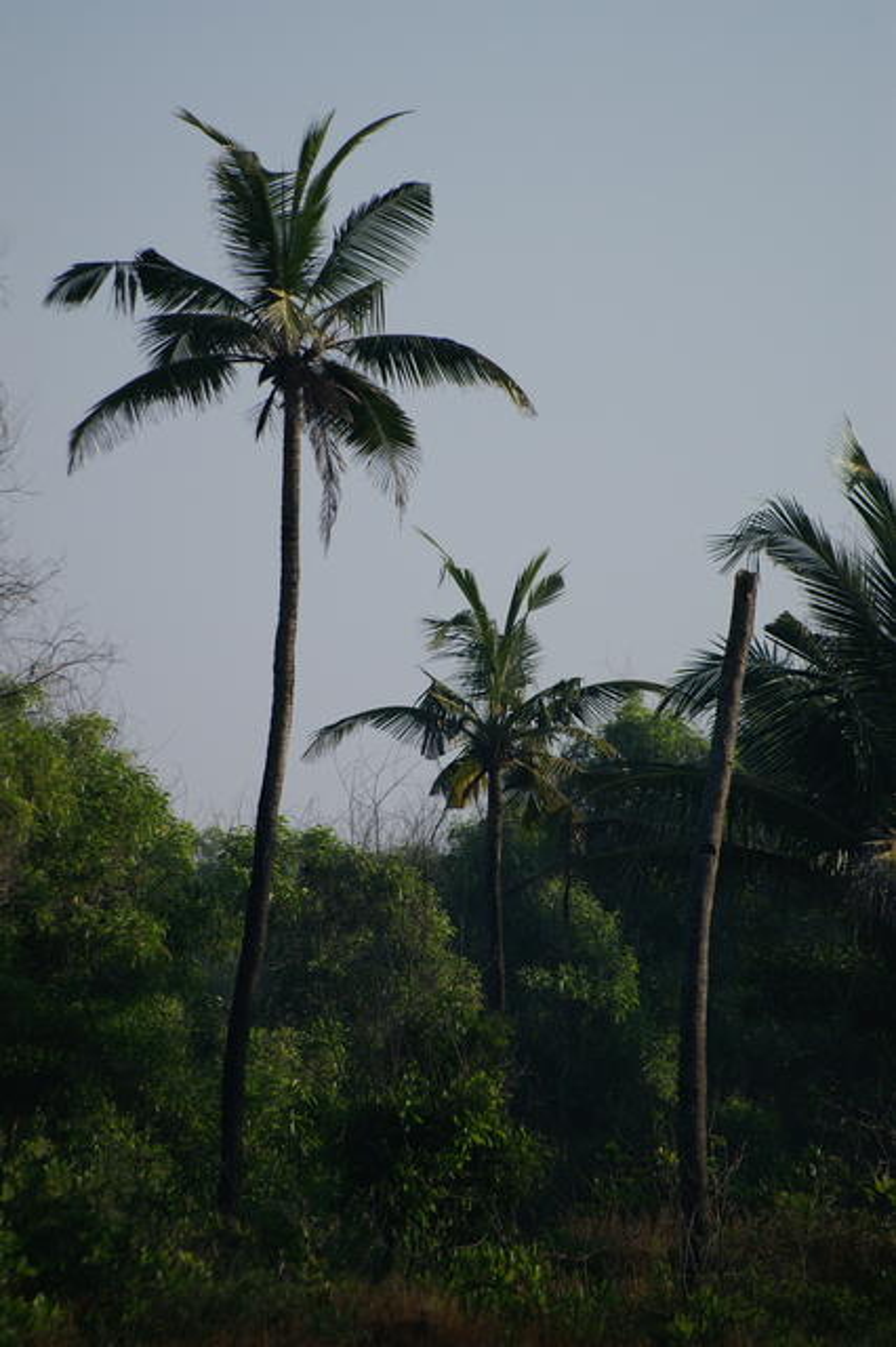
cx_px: 448
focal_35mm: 375
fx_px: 14014
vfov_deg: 5.5
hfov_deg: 3.7
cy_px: 674
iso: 200
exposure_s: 1/1600
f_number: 5.6
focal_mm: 250
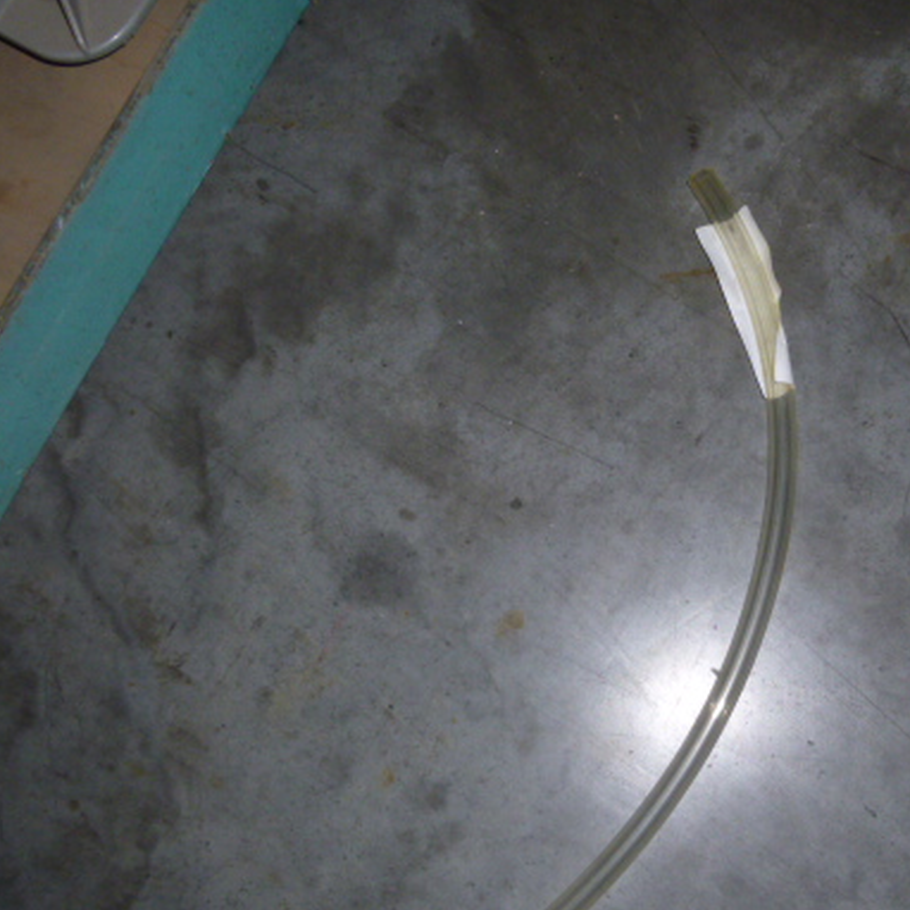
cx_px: 596
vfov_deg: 44.7
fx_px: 1100
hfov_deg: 44.4
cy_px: 553
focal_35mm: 37
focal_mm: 4.5
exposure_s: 1/60
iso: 100
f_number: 3.1
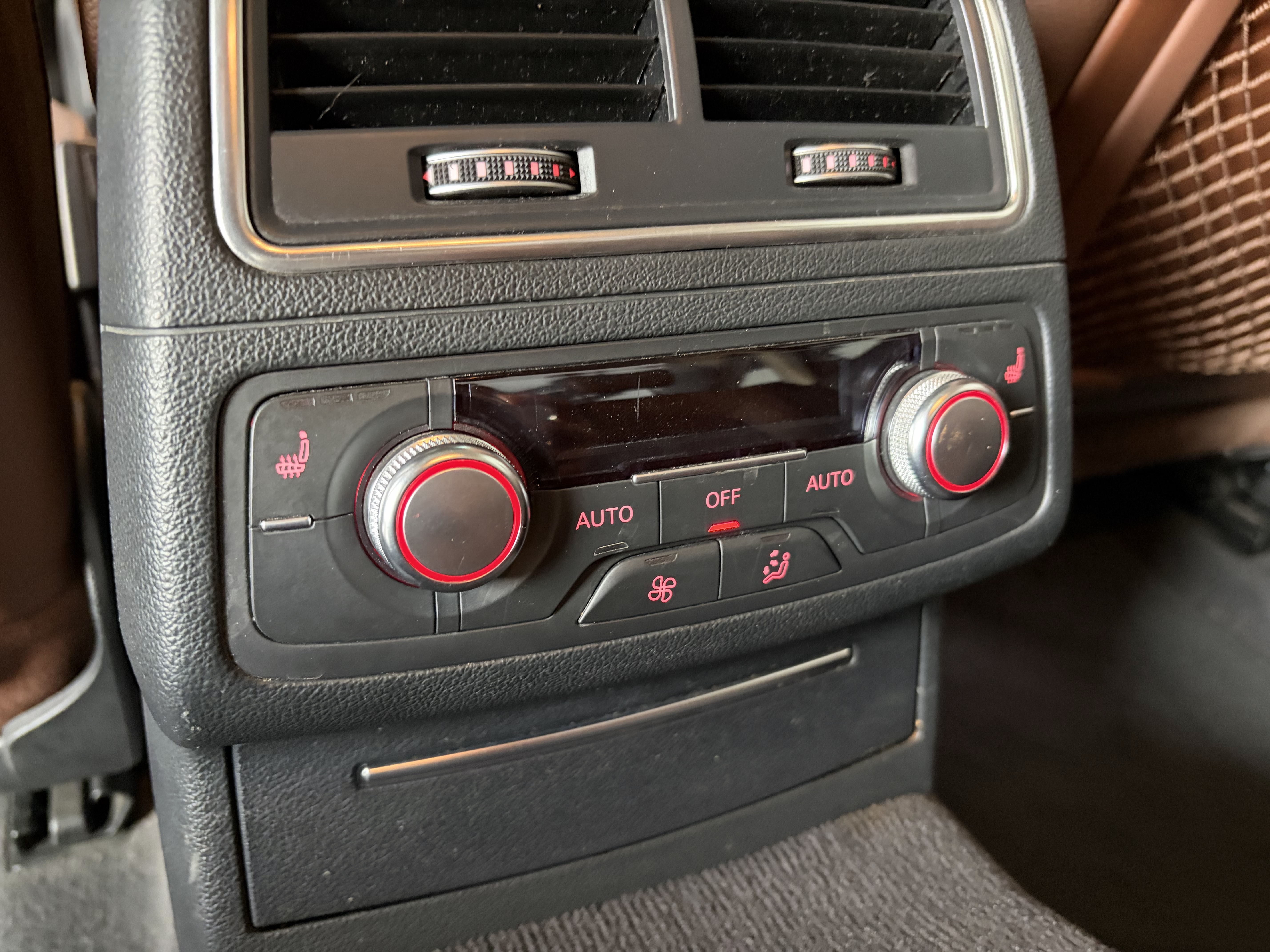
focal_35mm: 26
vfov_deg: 53.1
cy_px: 476
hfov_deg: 67.3
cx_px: 635
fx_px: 954
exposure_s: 1/33
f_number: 1.6
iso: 640
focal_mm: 5.96
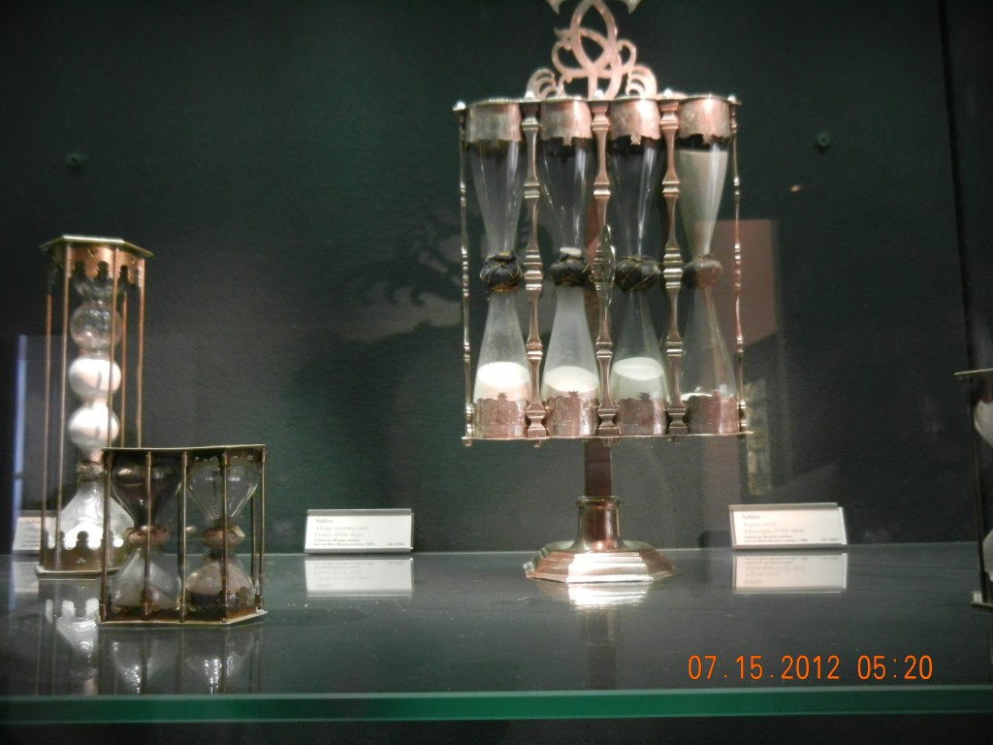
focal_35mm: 30
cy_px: 372
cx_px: 496
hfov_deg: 60.0
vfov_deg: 46.8
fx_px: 861
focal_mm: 5.4
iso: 200
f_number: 3.5
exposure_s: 1/3.5
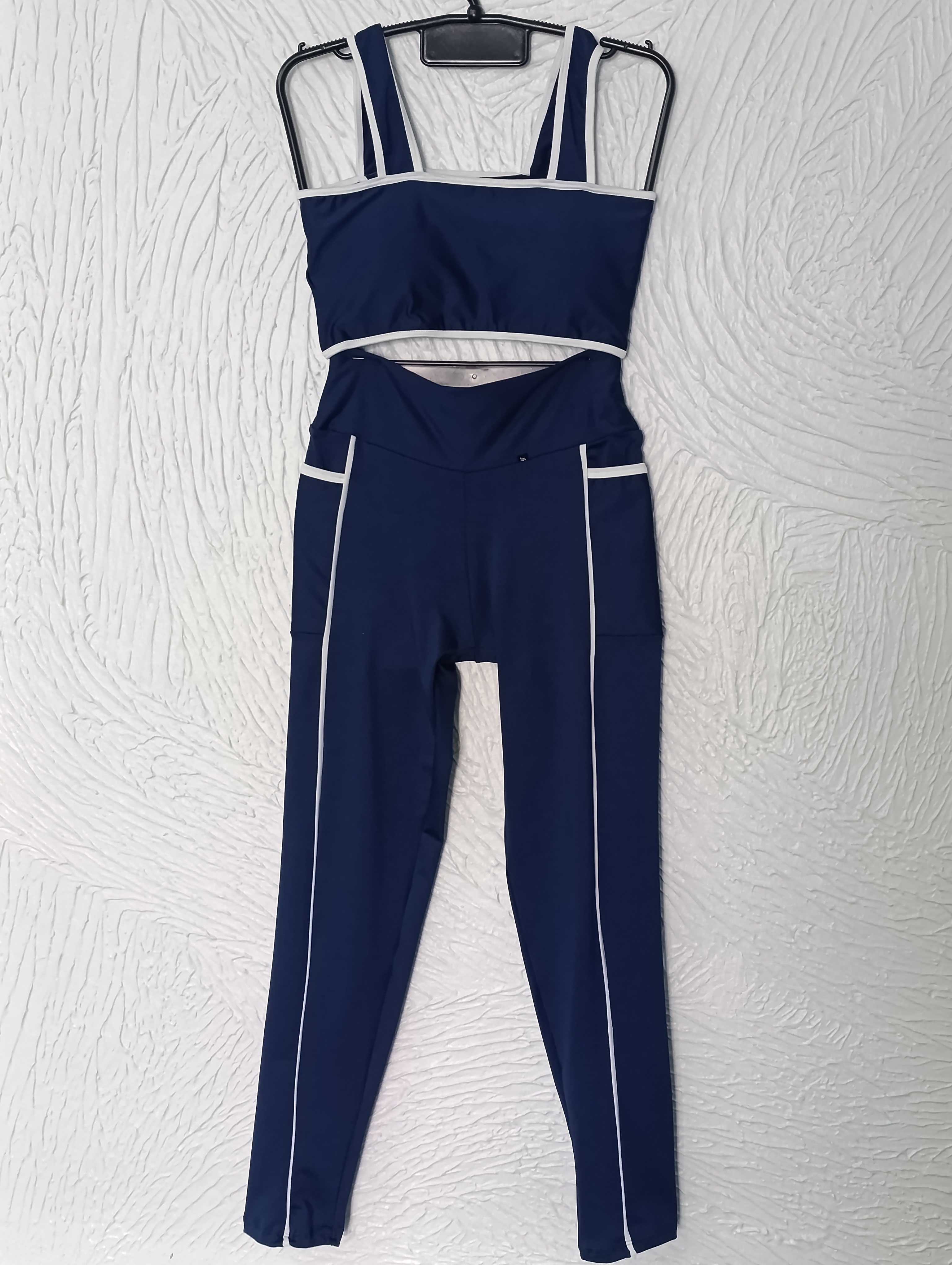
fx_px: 841
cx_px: 476
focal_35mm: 23
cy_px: 632
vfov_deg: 73.8
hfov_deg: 59.0
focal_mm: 6.14
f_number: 1.6
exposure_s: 1/120
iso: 1000
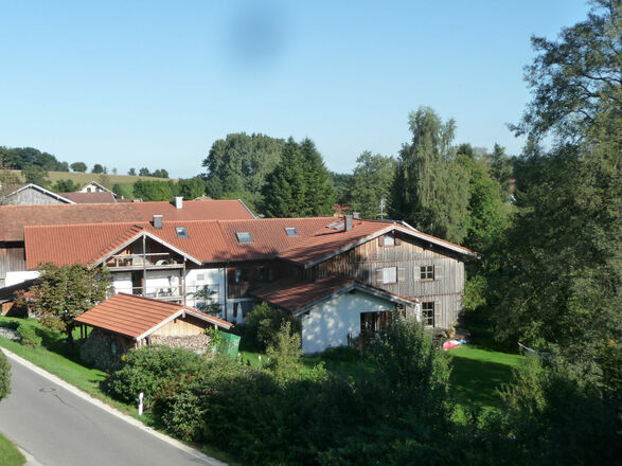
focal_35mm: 50
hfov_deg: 38.2
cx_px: 311
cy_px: 233
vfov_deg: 29.1
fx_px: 898
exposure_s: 1/500
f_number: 4.2
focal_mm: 8.5
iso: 160
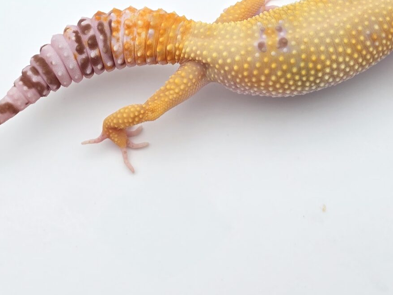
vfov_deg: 20.7
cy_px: -41
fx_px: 761
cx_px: 229
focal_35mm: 67
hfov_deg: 28.9
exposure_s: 1/1279
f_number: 1.7
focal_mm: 6.3
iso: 80
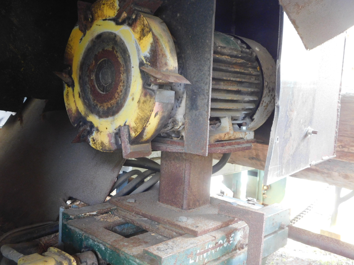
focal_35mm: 36
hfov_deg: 51.4
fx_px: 368
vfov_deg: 39.7
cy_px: 132
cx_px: 177
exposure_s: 1/15
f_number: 3.5
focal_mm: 6.3
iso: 400
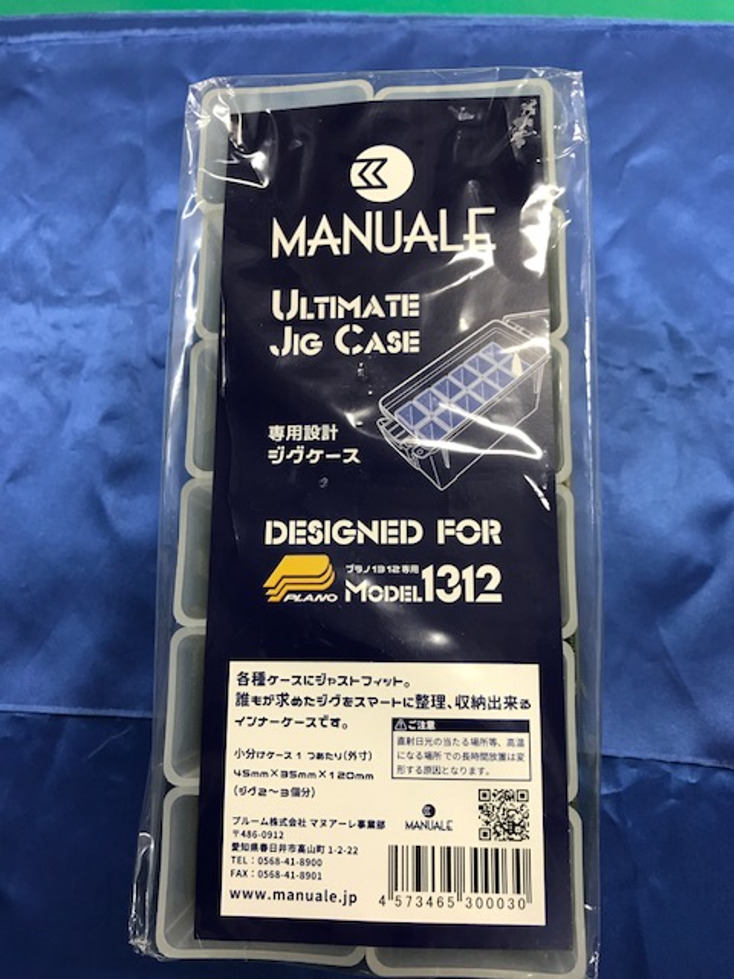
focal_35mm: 28
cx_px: 367
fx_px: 792
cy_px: 490
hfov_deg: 49.7
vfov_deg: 63.4
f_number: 1.8
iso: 25
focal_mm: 3.99
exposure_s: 1/33
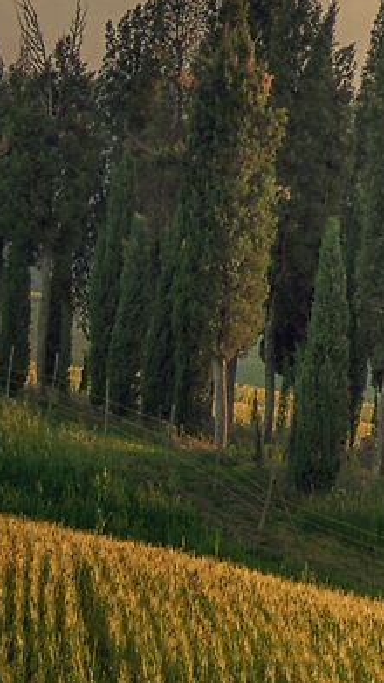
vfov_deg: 6.7
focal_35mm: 322
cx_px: 1297
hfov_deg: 3.6
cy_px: 80
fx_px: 5827
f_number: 6.3
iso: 100
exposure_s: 1/250
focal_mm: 50
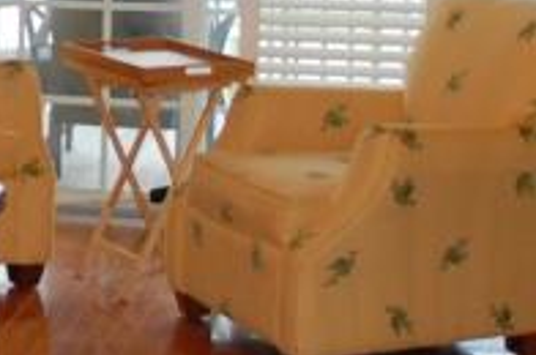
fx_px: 2631
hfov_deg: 11.3
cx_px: -201
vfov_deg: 7.7
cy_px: -76
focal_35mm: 177
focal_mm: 20
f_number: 3.8
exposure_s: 1/60
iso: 400
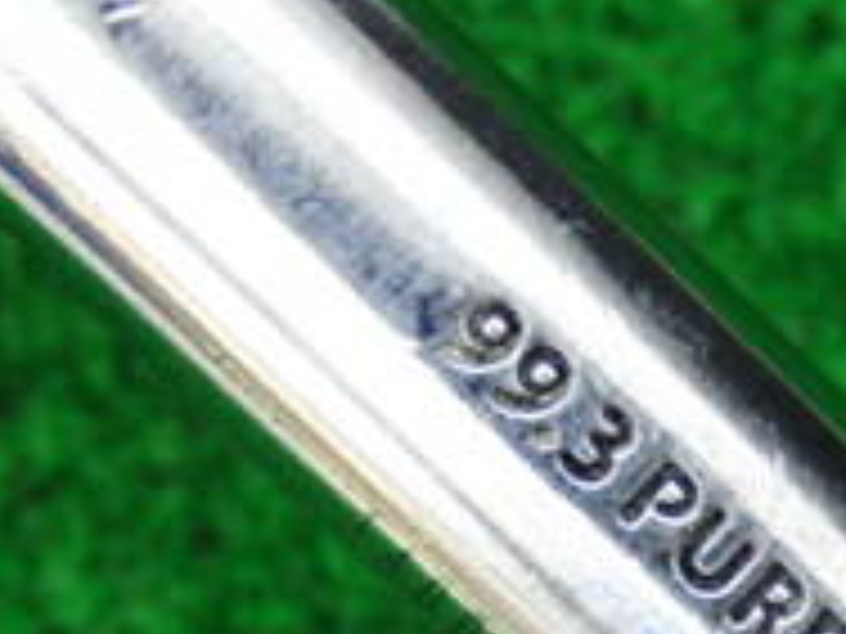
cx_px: 855
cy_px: 598
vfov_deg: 11.7
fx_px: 3079
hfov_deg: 15.4
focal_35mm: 126
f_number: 3.6
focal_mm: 6.42
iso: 400
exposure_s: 1/40
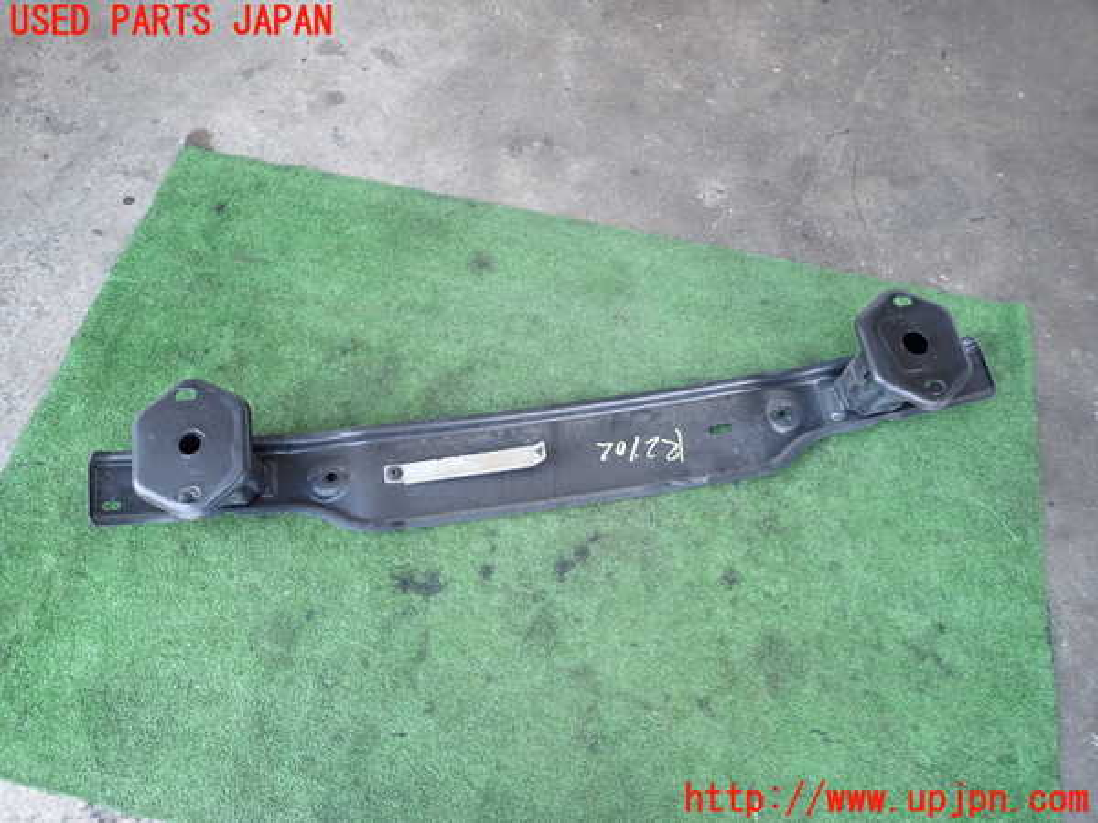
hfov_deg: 69.4
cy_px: 412
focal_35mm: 25
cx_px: 549
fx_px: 793
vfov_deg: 54.9
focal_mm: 4.5
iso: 100
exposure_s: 1/100
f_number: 2
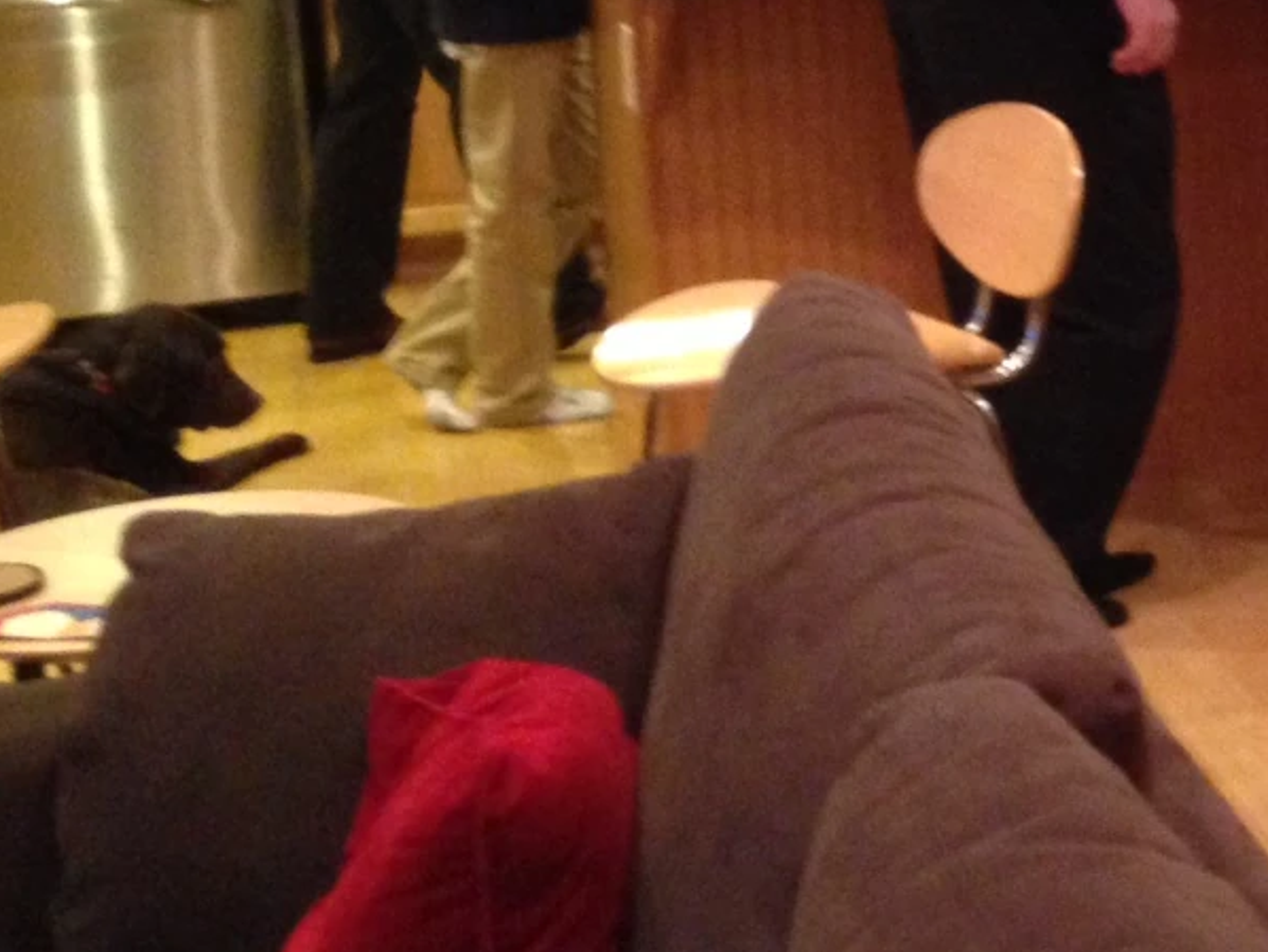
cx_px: 1607
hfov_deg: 20.1
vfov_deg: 16.2
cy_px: 110
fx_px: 3298
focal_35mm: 90
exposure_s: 1/15
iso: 500
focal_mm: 4.12
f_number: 2.4
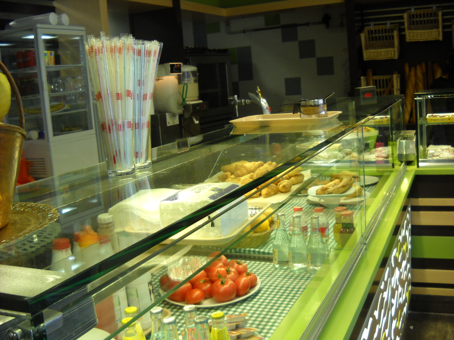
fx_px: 538
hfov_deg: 45.8
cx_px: 227
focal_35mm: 41
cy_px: 170
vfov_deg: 35.1
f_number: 3.1
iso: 161
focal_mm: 6.72
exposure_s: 1/60
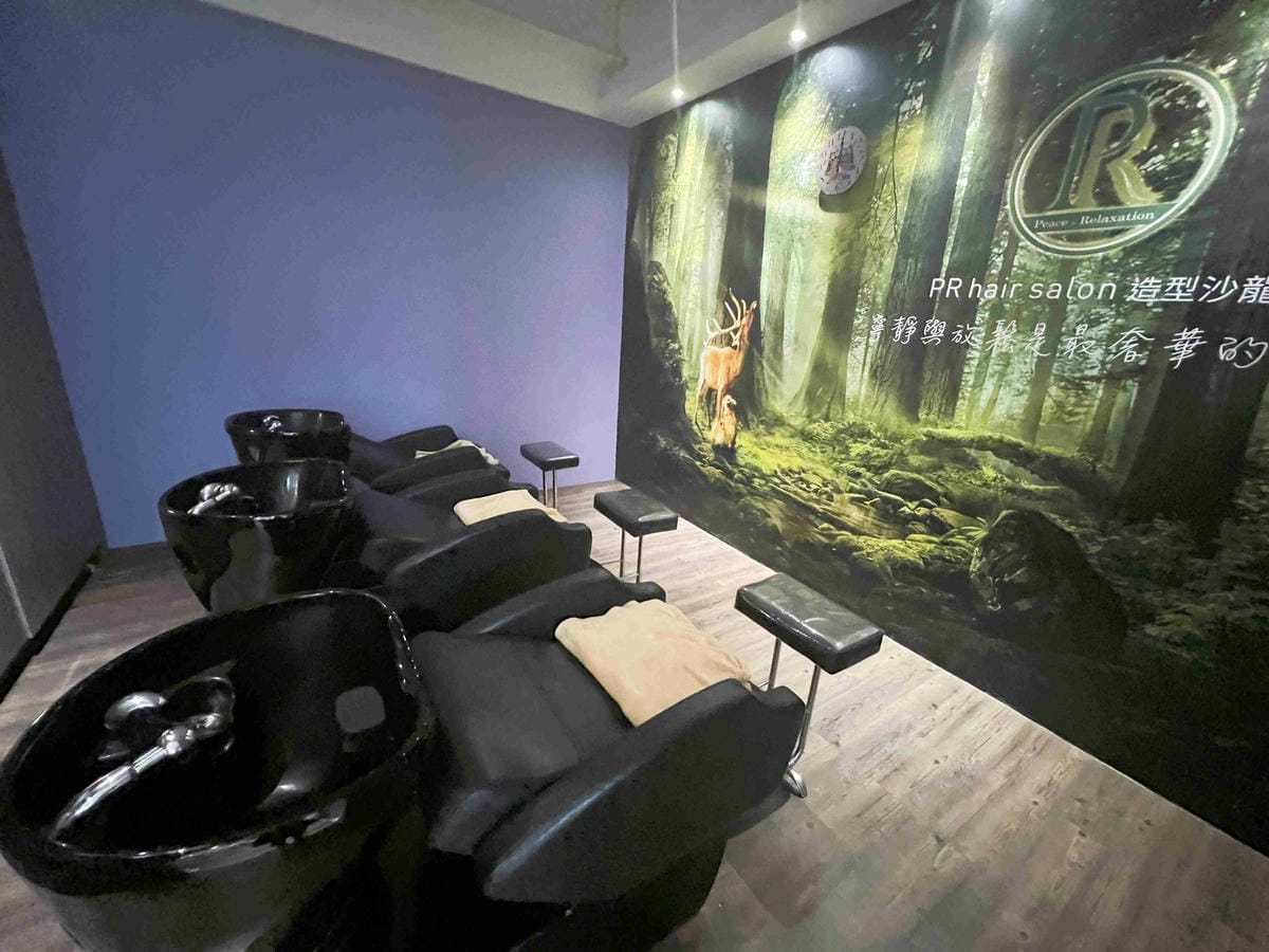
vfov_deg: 89.9
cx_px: 634
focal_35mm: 13
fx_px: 477
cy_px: 476
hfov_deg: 106.2
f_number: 1.8
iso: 1250
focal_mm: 1.57
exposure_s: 1/30
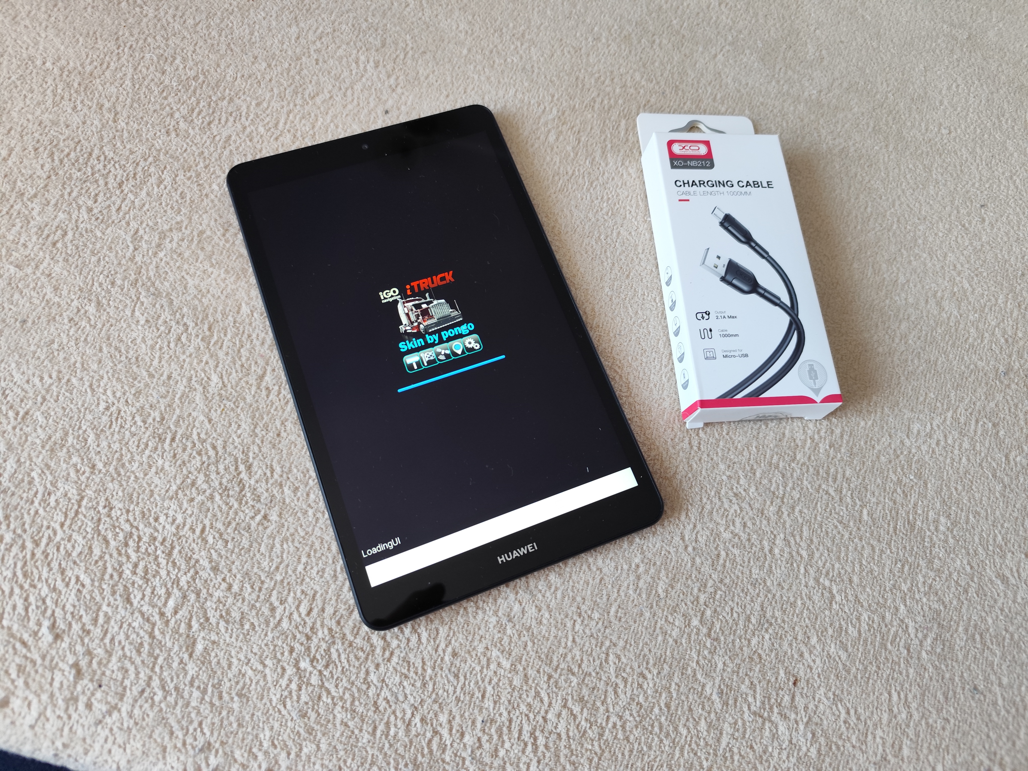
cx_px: 514
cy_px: 386
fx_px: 683
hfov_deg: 73.9
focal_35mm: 23
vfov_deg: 58.9
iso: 800
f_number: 1.65
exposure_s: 1/50
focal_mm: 6.19
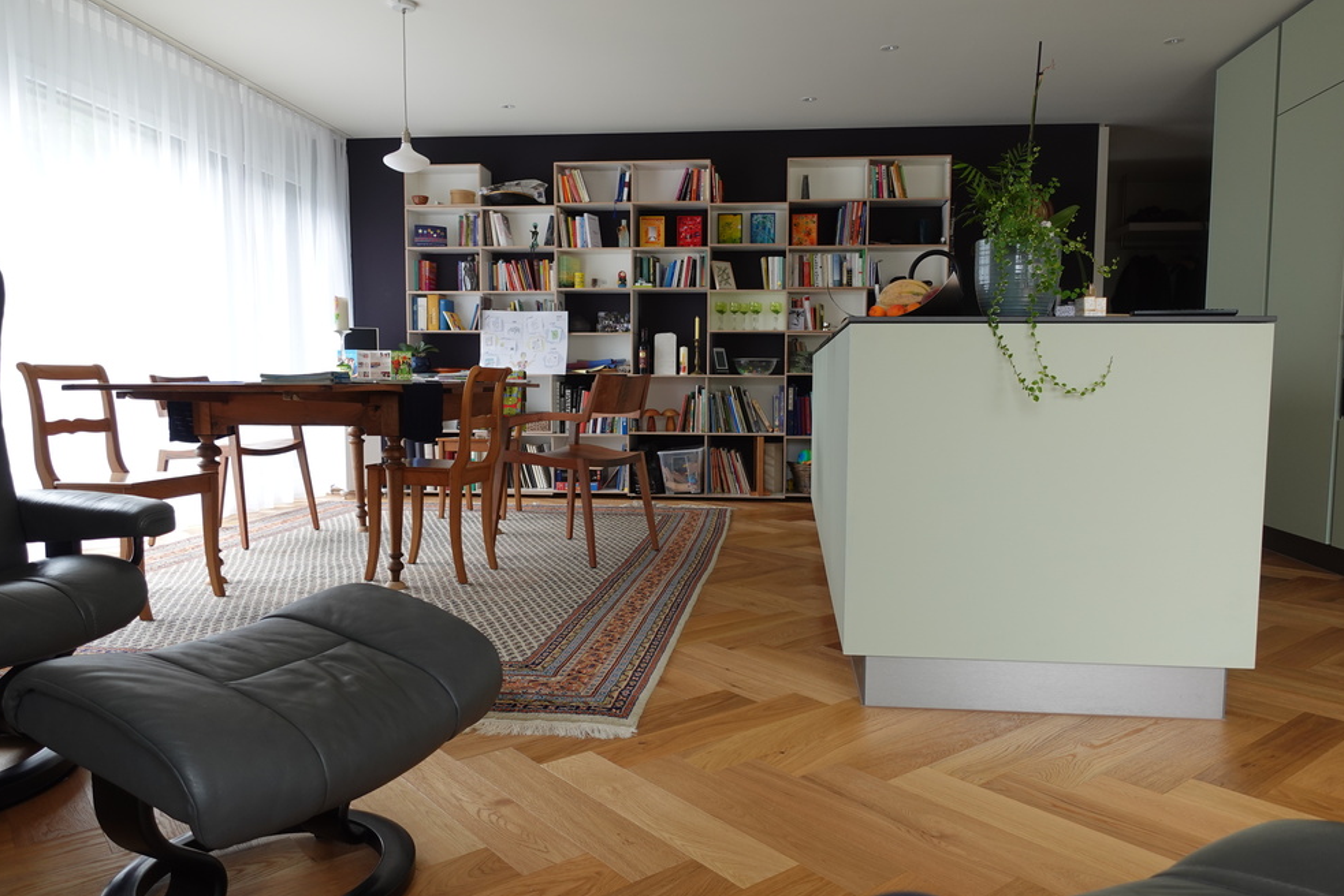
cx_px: 682
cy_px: 465
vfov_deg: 51.3
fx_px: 934
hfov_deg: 71.5
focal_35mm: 25
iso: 125
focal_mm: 9.4
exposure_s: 1/80
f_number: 2.8
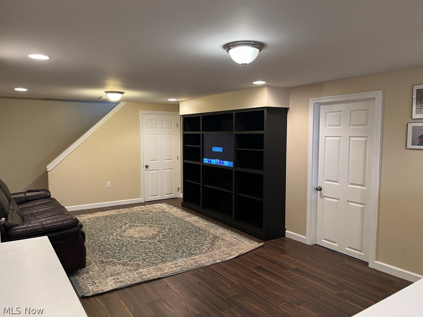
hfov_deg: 67.3
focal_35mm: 26
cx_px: 212
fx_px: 318
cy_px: 158
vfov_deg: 53.1
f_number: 1.6
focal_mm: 5.1
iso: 250
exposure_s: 1/60
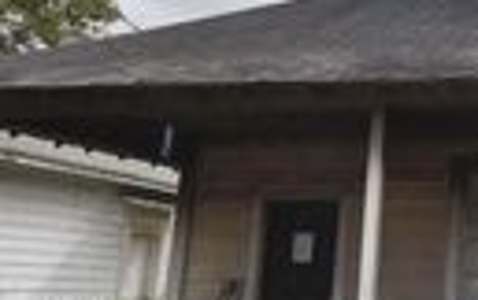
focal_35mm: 68
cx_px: 630
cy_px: 83
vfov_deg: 19.1
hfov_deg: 25.7
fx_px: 887
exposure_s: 1/200
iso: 100
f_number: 7.1
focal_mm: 11.5
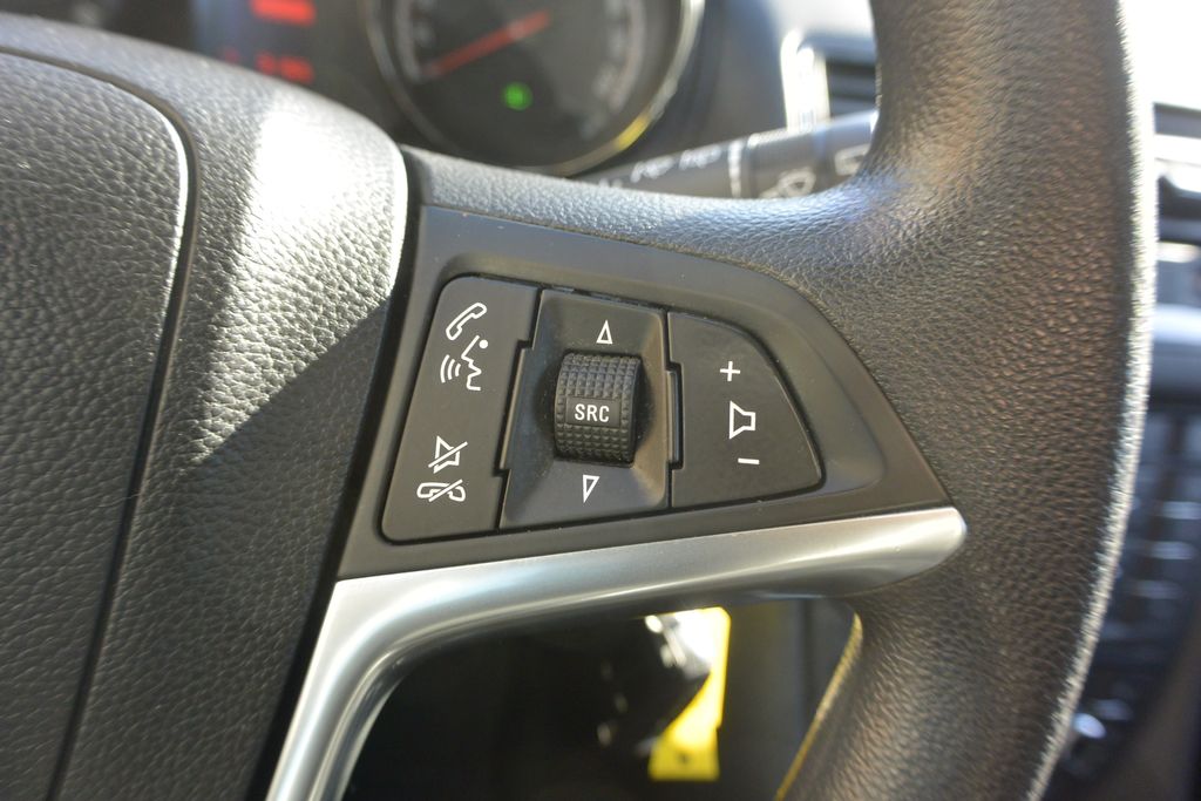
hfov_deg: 67.4
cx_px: 600
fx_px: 901
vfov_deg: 47.9
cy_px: 400
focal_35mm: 27
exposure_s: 1/160
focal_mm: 10
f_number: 3.5
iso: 200
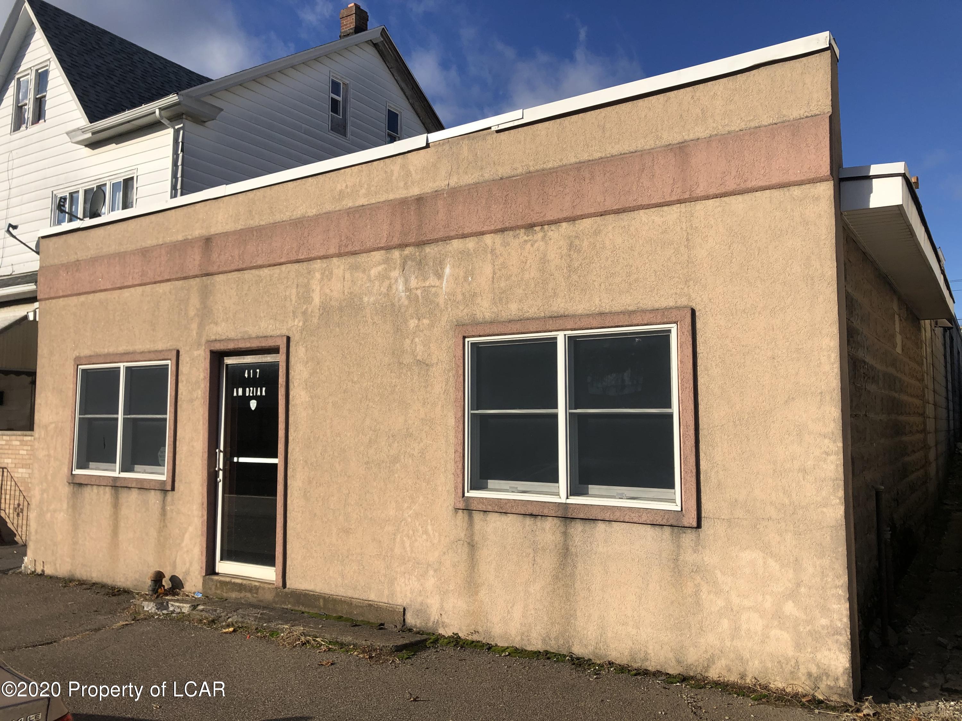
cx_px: 481
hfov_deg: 63.4
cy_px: 360
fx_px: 778
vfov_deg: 49.7
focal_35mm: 28
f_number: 1.8
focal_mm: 3.99
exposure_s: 1/2857
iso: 20
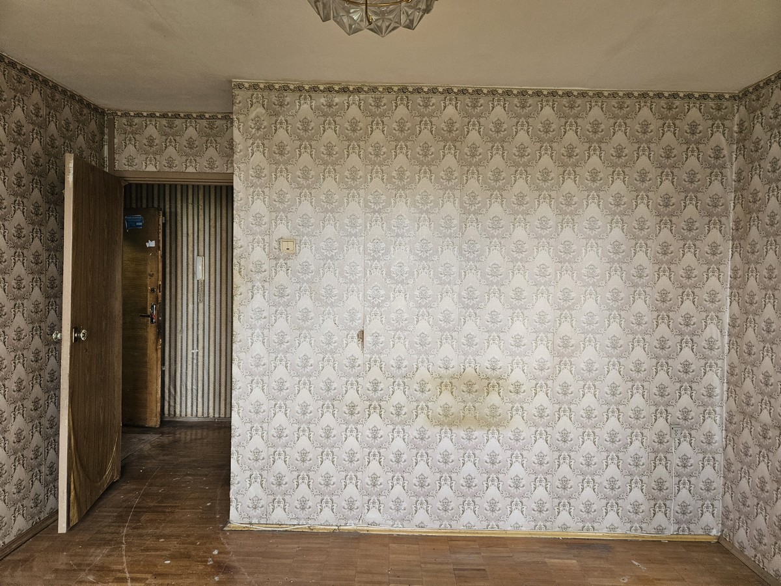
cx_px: 390
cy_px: 293
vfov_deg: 58.9
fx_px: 519
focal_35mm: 23
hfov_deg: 73.9
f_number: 1.8
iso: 250
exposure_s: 1/100
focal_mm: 5.4
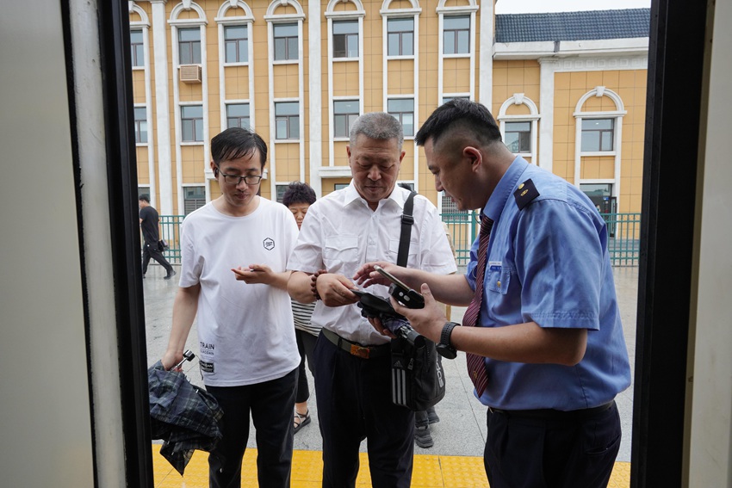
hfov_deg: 78.6
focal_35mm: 22
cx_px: 366
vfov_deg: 57.2
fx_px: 447
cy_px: 244
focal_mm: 22
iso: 1250
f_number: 9
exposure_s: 1/200
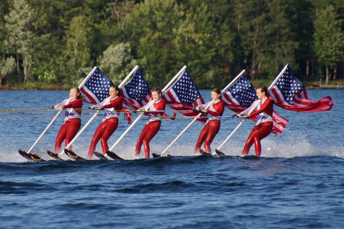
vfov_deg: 3.7
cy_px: 114
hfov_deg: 5.5
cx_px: 172
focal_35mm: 375
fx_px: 3583
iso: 250
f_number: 6.3
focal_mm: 250
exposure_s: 1/400
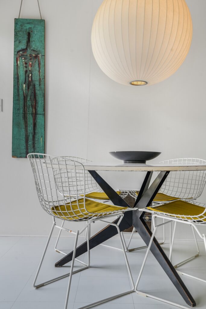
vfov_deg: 60.3
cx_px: 103
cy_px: 154
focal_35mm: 31
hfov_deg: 42.3
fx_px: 266
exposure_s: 1/30
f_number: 8
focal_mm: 31
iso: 640
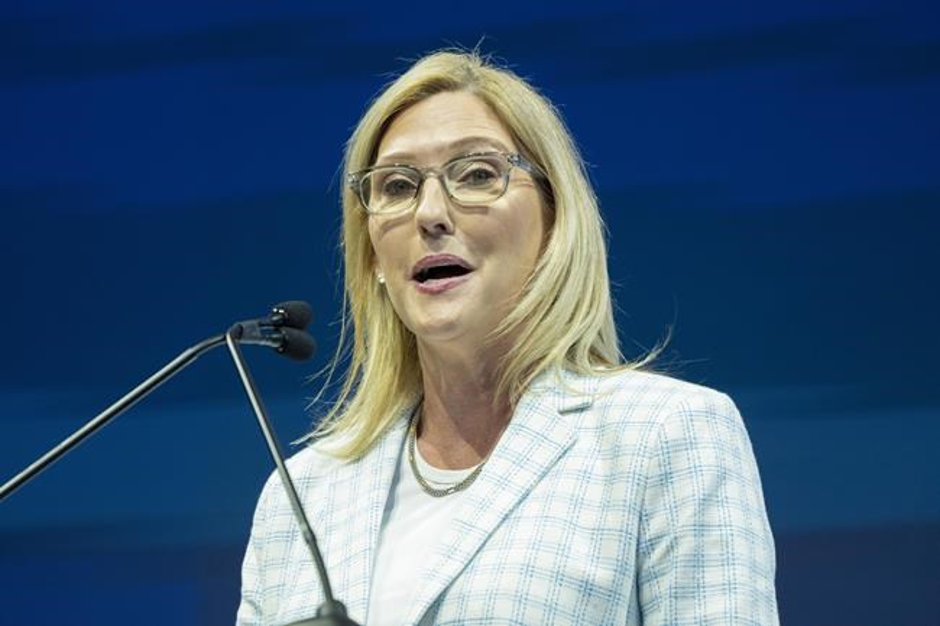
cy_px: 313
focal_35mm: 279
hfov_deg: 7.4
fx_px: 7283
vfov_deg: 4.9
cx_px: 470
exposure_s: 1/200
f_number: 5.6
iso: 1600
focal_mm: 279
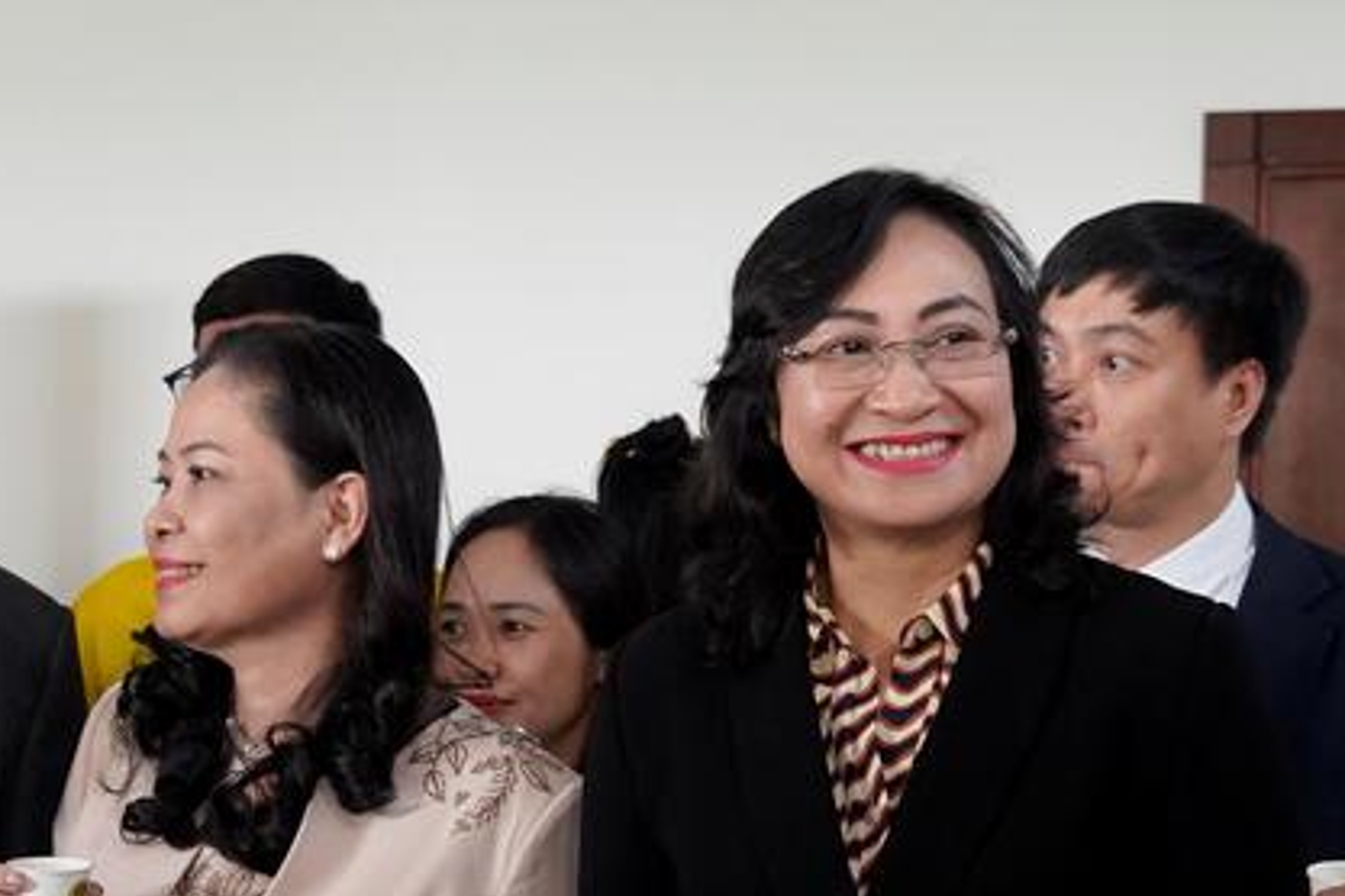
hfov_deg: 29.2
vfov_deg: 19.6
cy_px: 649
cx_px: 703
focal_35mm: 69
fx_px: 2578
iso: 3200
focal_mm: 24
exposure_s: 1/160
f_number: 4
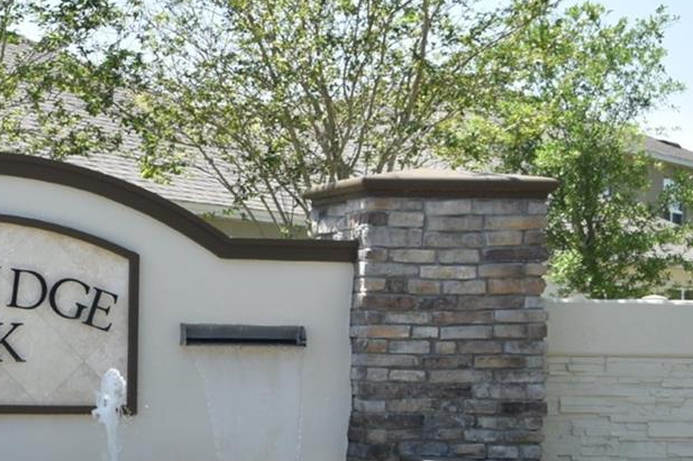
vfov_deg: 12.5
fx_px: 2098
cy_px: 341
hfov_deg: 18.1
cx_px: -64
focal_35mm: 109
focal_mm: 28
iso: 200
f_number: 8
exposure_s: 1/250
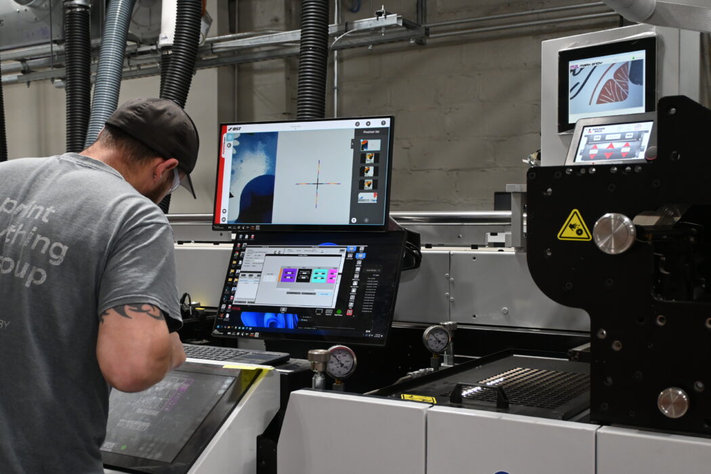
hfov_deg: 46.4
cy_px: 237
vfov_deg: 31.9
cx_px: 356
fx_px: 829
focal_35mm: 42
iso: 1100
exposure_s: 1/125
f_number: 4.5
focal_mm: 28
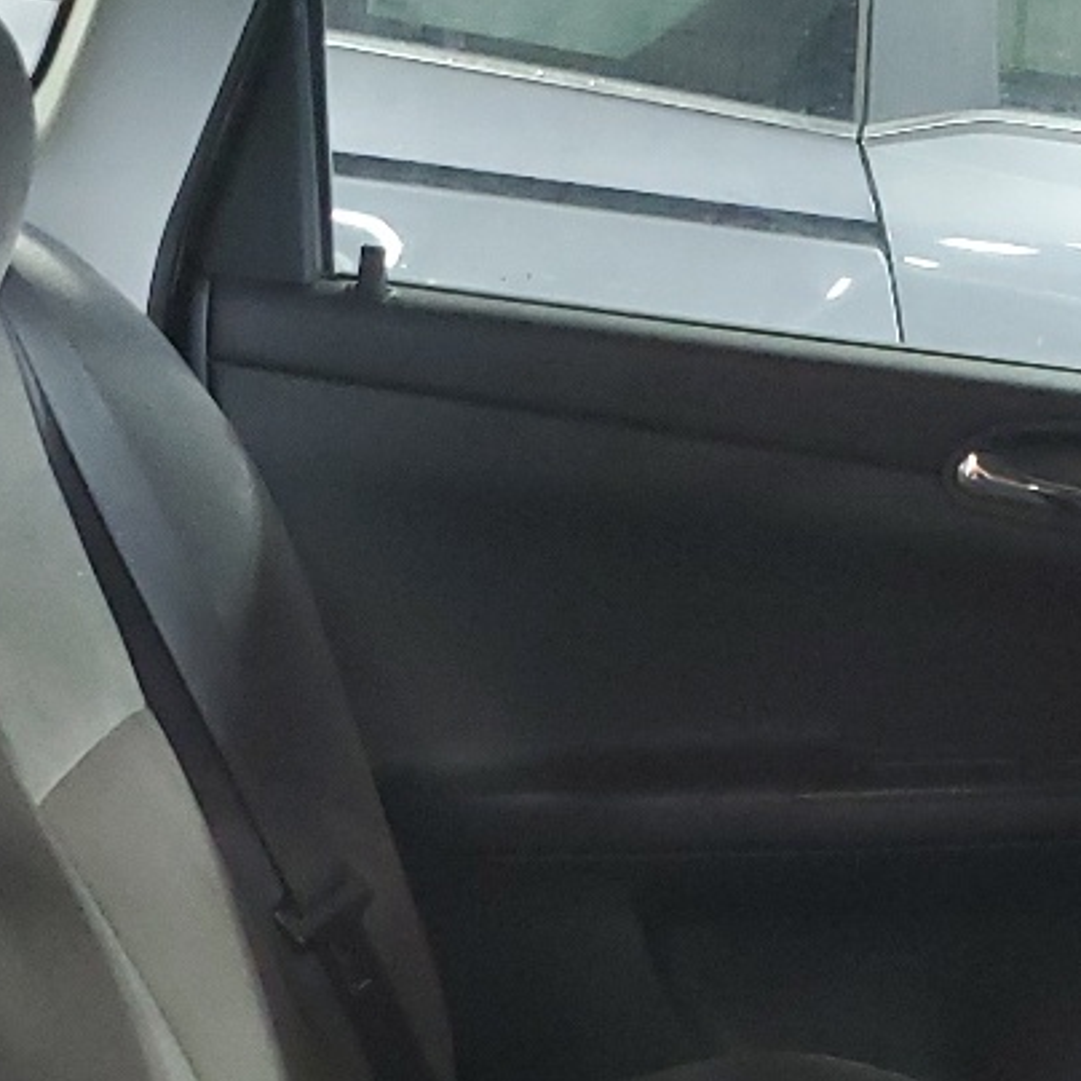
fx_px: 3215
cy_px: 1081
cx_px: 886
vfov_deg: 18.6
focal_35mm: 91
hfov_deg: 18.9
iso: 347
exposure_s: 1/40
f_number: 1.5
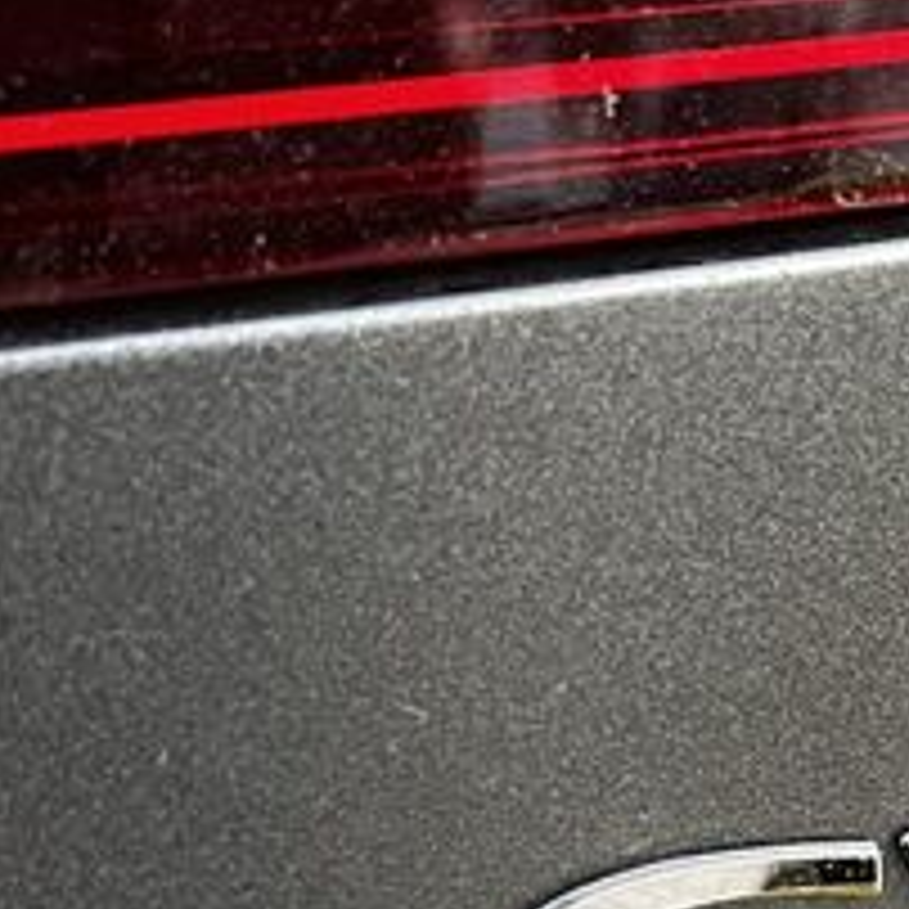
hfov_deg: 16.9
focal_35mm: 97
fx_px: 2882
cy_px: 817
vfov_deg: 17.7
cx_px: 1184
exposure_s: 1/60
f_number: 1.5
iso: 500
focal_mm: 5.7
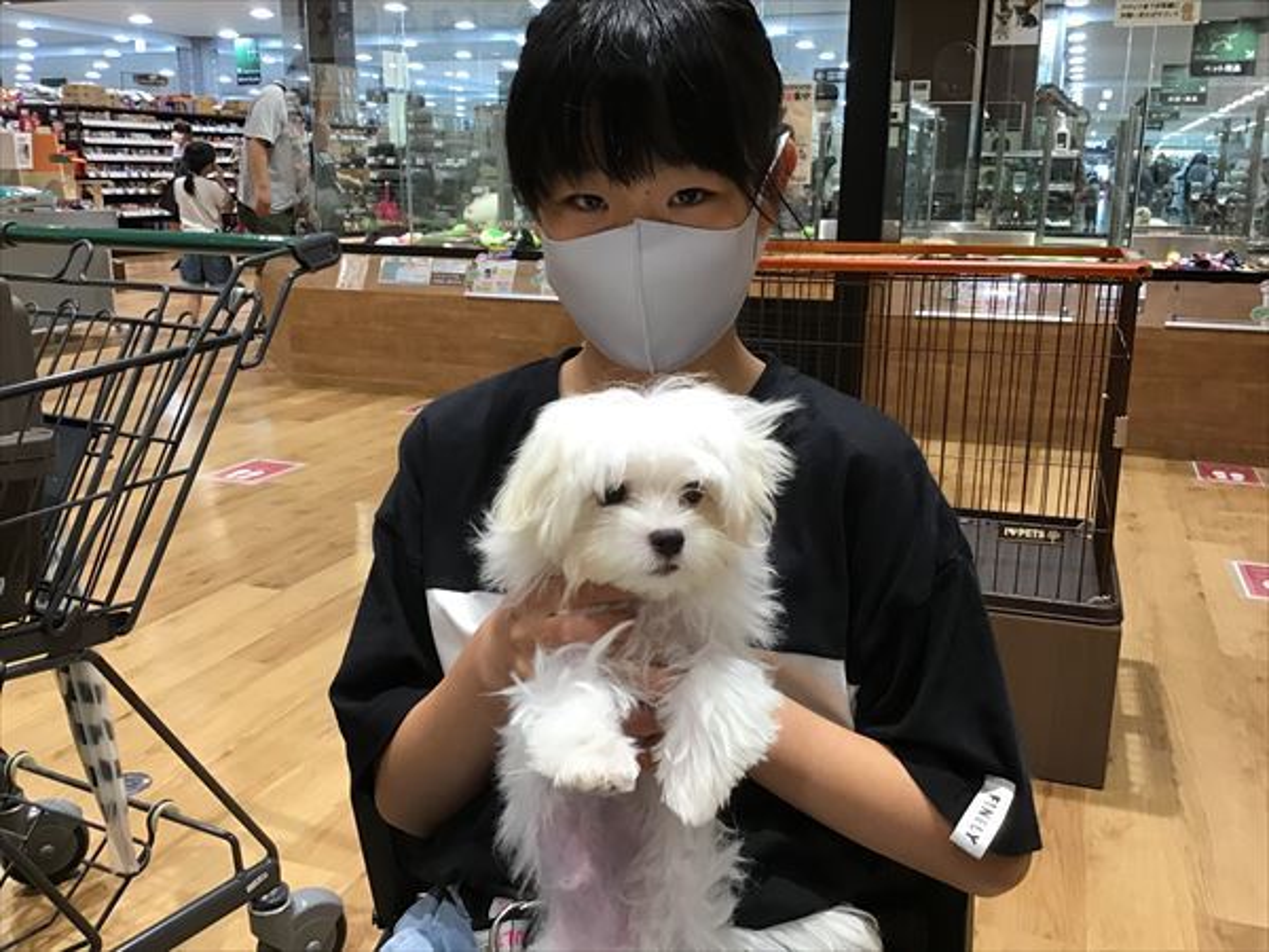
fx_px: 1136
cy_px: 476
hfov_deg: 58.4
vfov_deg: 45.4
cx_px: 634
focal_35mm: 31
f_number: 2.4
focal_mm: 3.3
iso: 80
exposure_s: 1/30
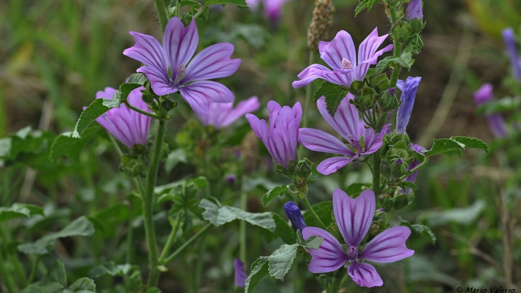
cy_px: 126
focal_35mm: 166
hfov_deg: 13.0
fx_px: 2287
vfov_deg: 7.3
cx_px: 260
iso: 1000
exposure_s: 1/320
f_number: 11
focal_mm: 105
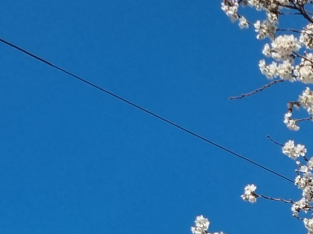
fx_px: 1220
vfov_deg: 9.6
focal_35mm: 135
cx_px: 400
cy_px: 583
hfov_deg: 14.1
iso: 50
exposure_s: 1/1996
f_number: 1.8
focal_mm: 5.4
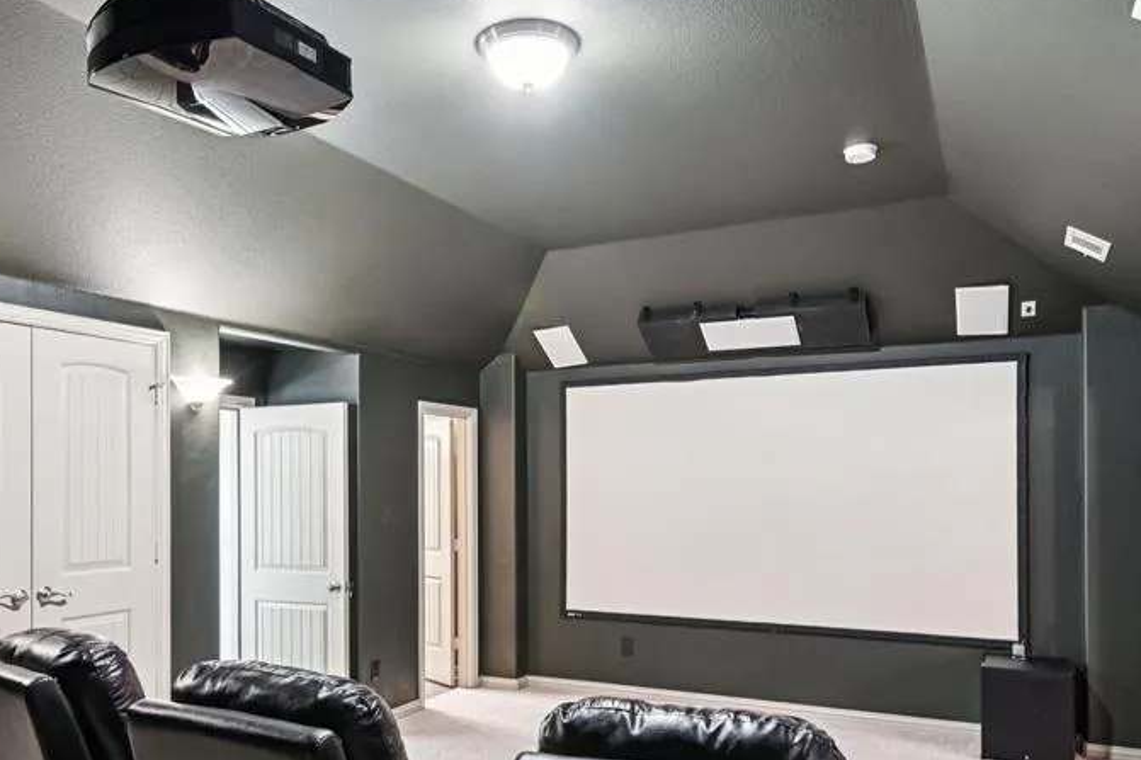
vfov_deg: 44.6
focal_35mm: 29
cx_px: 517
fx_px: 919
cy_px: 473
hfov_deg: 63.5
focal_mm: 19
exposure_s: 1/1.25
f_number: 8
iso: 400
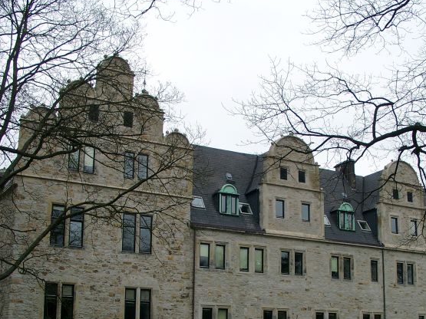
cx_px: 245
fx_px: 603
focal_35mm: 49
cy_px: 220
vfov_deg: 29.4
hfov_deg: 38.8
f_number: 4
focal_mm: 7.13
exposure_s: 1/183
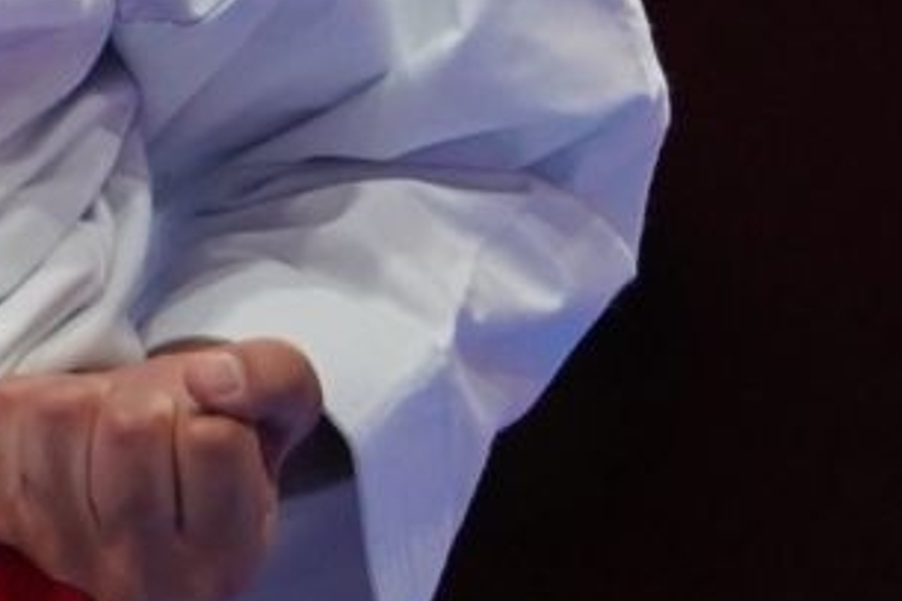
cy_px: -663
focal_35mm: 2481
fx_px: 62127
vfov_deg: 0.6
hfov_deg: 0.8
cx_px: -408
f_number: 4
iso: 1250
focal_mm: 280
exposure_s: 1/500
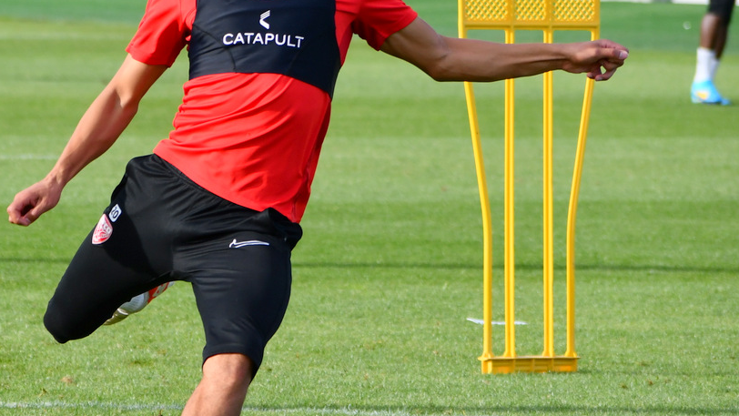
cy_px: 218
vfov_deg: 2.5
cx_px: 143
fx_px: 9387
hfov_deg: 4.5
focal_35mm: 479
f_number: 5.6
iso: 400
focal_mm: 155
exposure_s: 1/1600
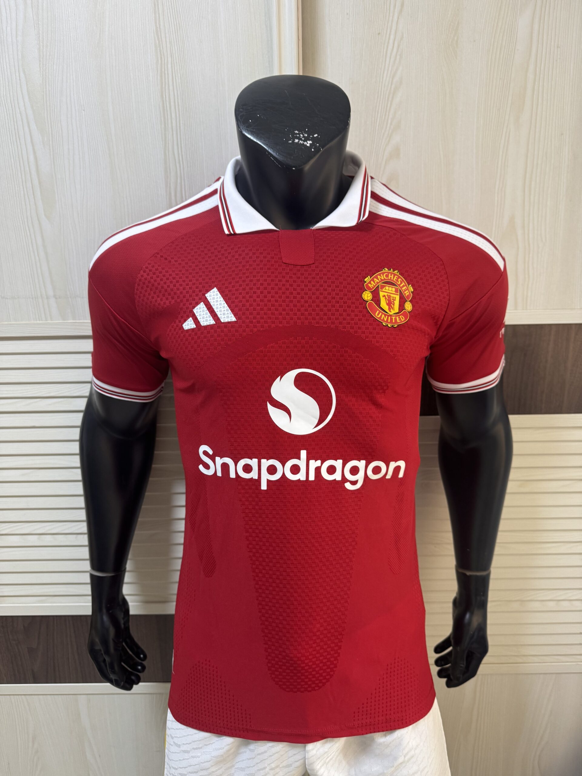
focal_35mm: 24
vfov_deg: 71.6
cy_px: 388
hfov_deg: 56.8
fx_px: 538
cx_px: 291
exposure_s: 1/65
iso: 200
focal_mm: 6.76
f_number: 1.78
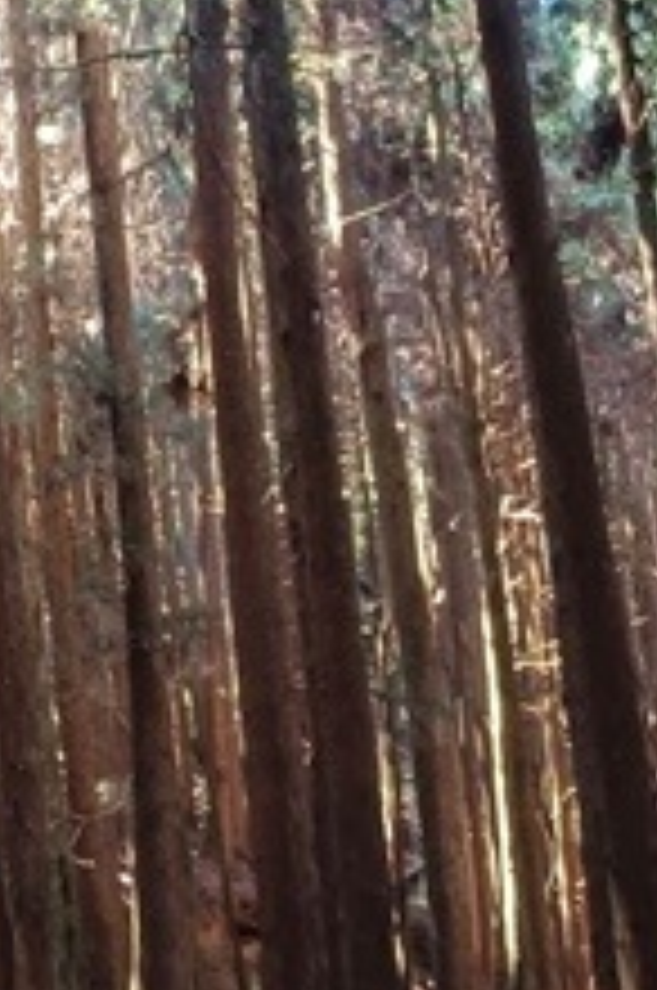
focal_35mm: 71
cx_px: -126
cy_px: 504
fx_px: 1950
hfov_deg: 18.2
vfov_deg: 28.5
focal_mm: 4.6
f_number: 1.8
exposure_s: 1/40
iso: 320
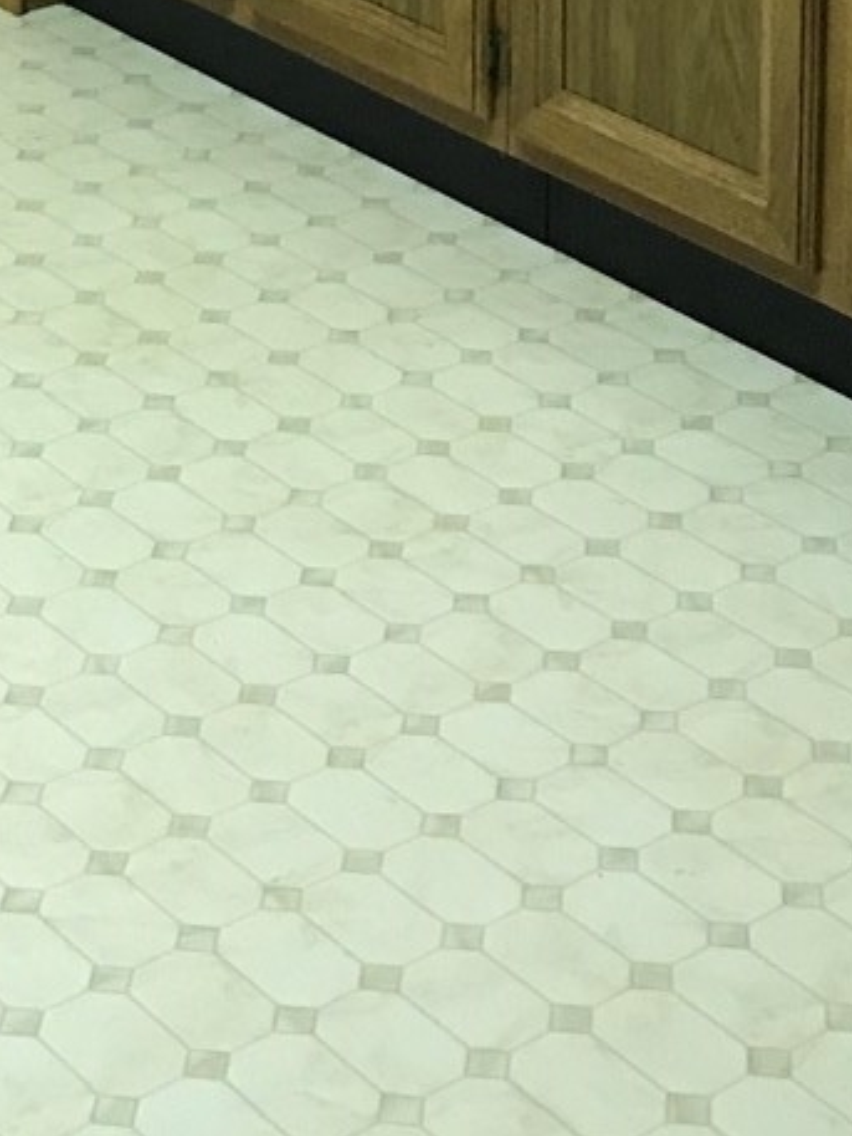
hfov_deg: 15.0
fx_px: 3215
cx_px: 171
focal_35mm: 98
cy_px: -450
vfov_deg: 18.3
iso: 100
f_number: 1.8
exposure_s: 1/9
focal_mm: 3.99
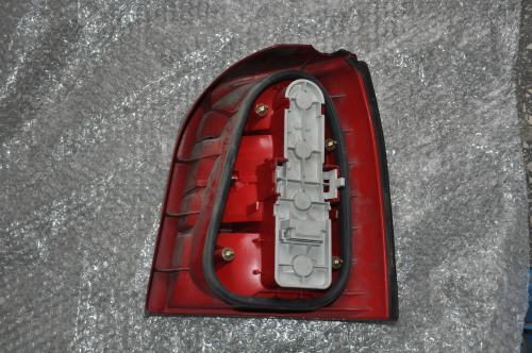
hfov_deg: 35.1
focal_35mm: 57
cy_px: 176
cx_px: 266
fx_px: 841
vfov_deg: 23.7
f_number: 4.5
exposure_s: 1/60
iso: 800
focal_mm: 38
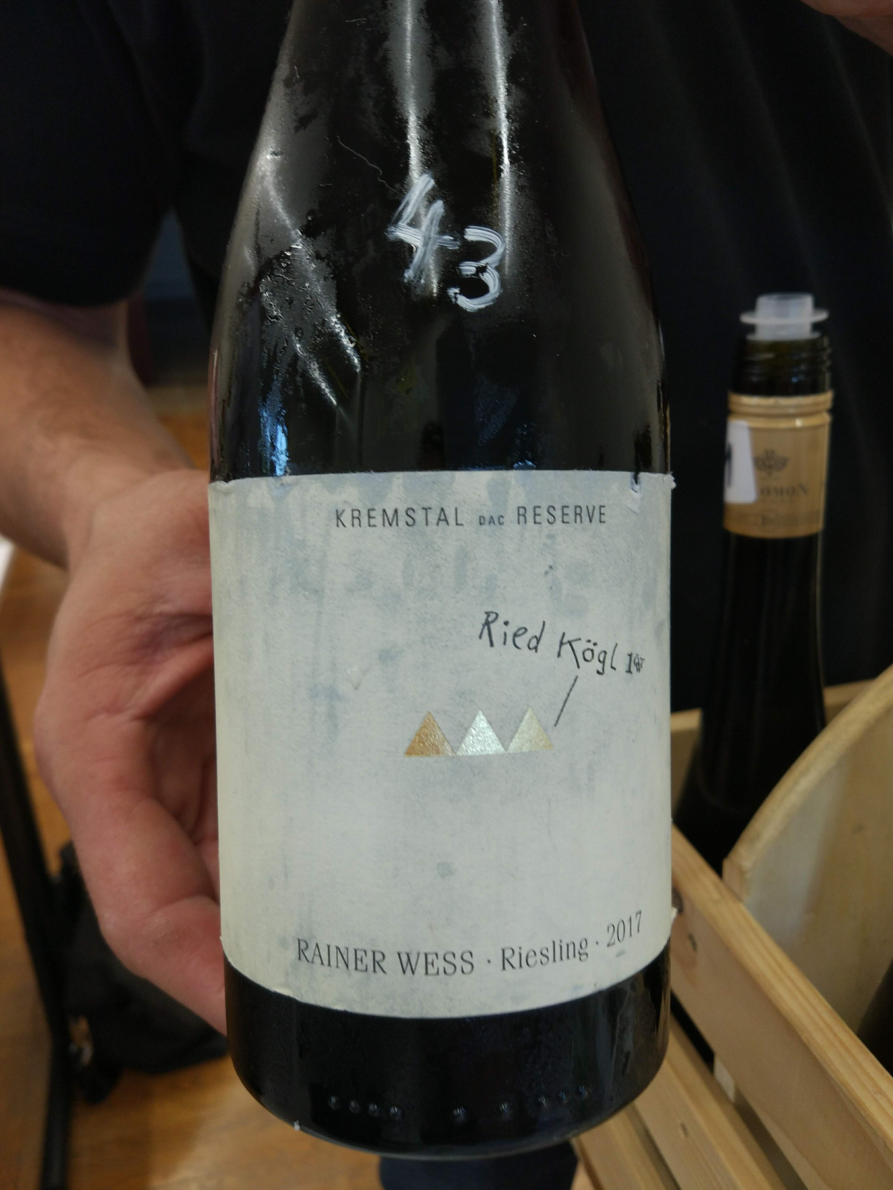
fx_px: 963
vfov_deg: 63.4
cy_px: 595
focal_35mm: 28
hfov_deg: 49.7
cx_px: 446
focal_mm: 4.26
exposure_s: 1/33
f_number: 2
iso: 168
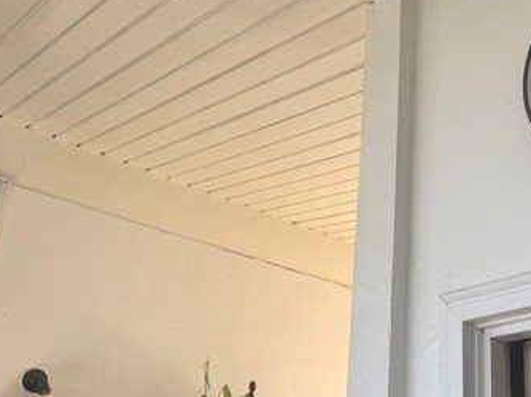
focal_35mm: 46
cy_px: 257
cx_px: 436
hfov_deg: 39.4
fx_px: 705
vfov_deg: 31.3
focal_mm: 6.76
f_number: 1.78
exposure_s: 1/358
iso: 80
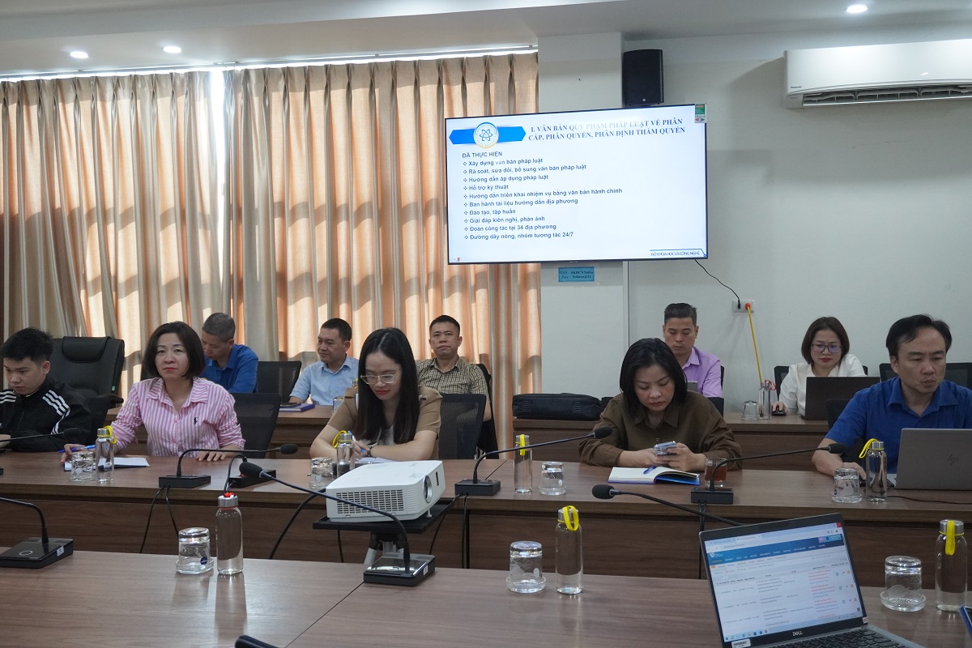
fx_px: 1053
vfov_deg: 34.2
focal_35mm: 39
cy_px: 324
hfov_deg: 49.6
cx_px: 486
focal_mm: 26
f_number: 4.5
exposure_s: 1/160
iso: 2000
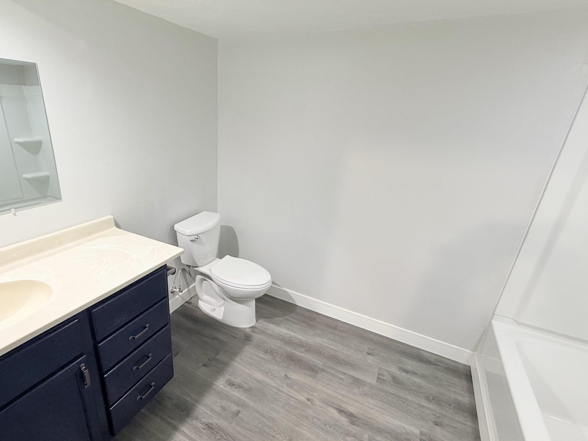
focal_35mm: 18
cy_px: 232
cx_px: 236
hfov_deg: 86.7
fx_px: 306
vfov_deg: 71.6
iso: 250
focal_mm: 2.22
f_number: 2.2
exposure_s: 1/60
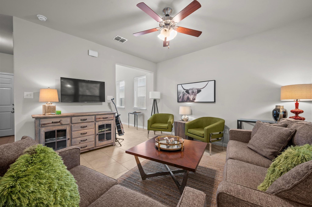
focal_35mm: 14
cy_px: 104
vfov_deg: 81.1
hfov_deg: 104.3
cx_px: 156
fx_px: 121
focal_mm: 14
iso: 400
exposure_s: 1/1.67
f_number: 10
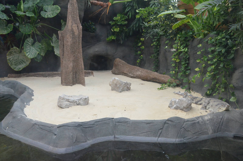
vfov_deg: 16.5
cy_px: 80
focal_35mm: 82
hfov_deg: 24.7
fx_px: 556
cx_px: 122
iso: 2500
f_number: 10
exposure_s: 1/400
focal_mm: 55
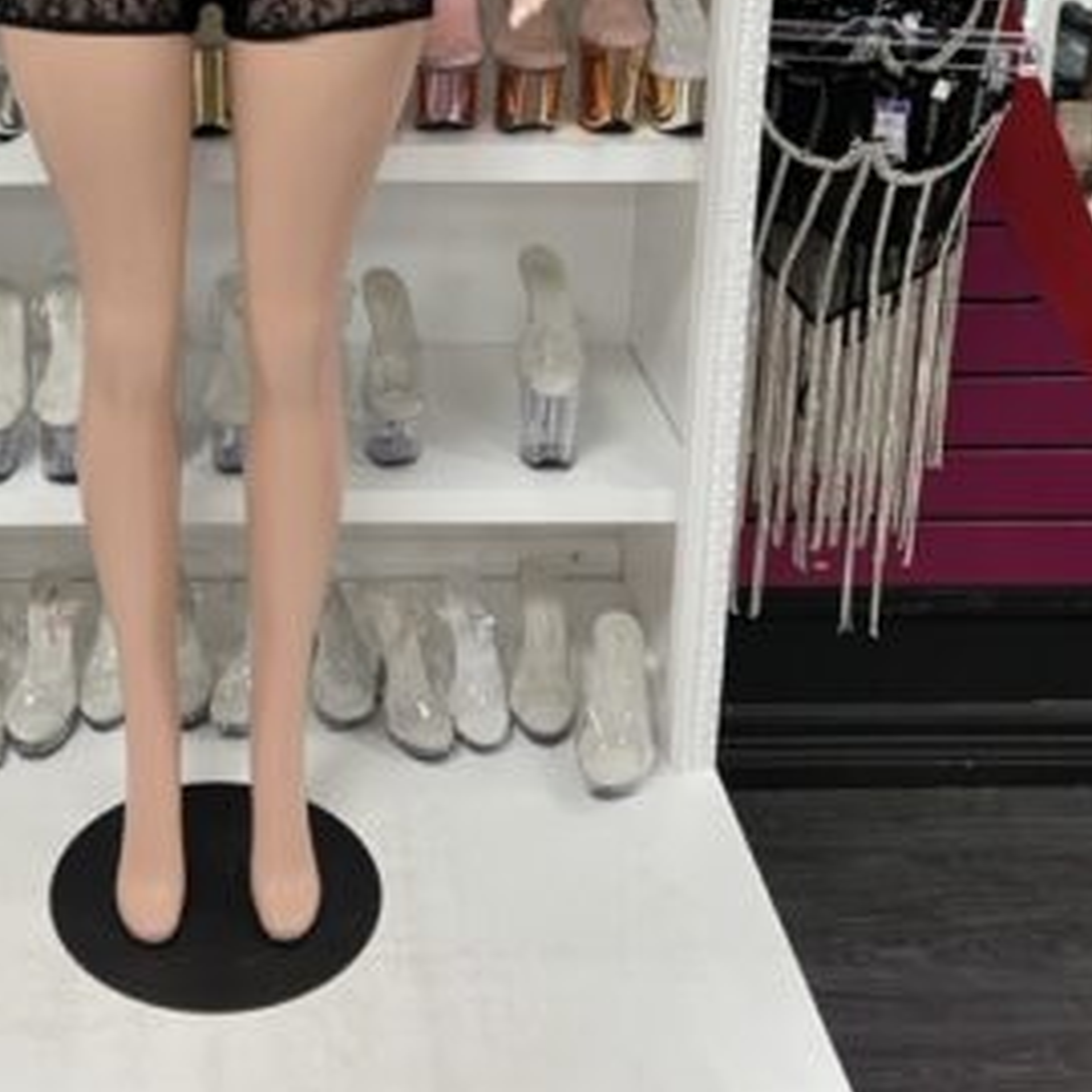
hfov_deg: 32.5
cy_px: 81
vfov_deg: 31.6
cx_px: 226
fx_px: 1820
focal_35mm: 51
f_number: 1.5
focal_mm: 5.7
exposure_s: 1/60
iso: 125
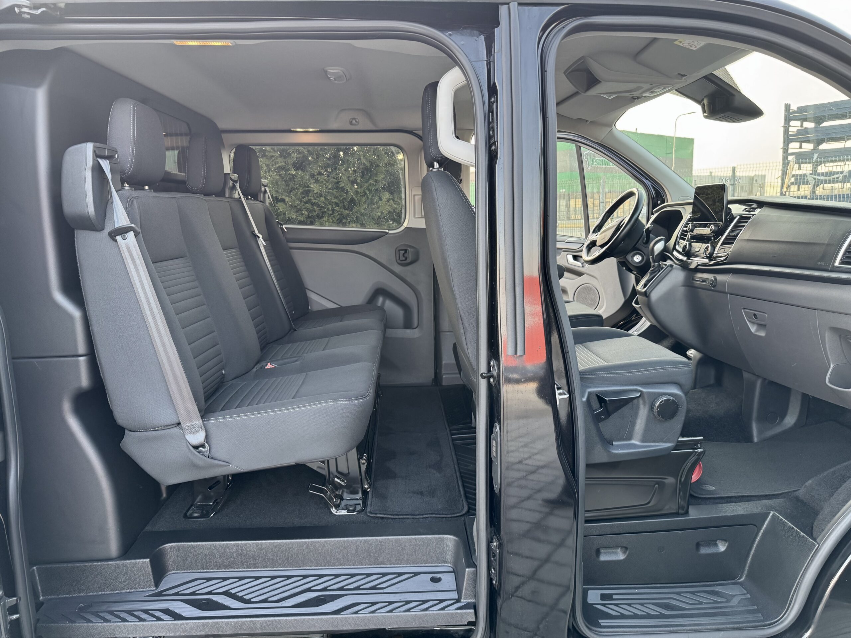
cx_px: 426
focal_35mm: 24
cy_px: 319
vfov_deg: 56.8
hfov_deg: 71.6
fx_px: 590
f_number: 1.78
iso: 160
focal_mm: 6.76
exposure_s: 1/121
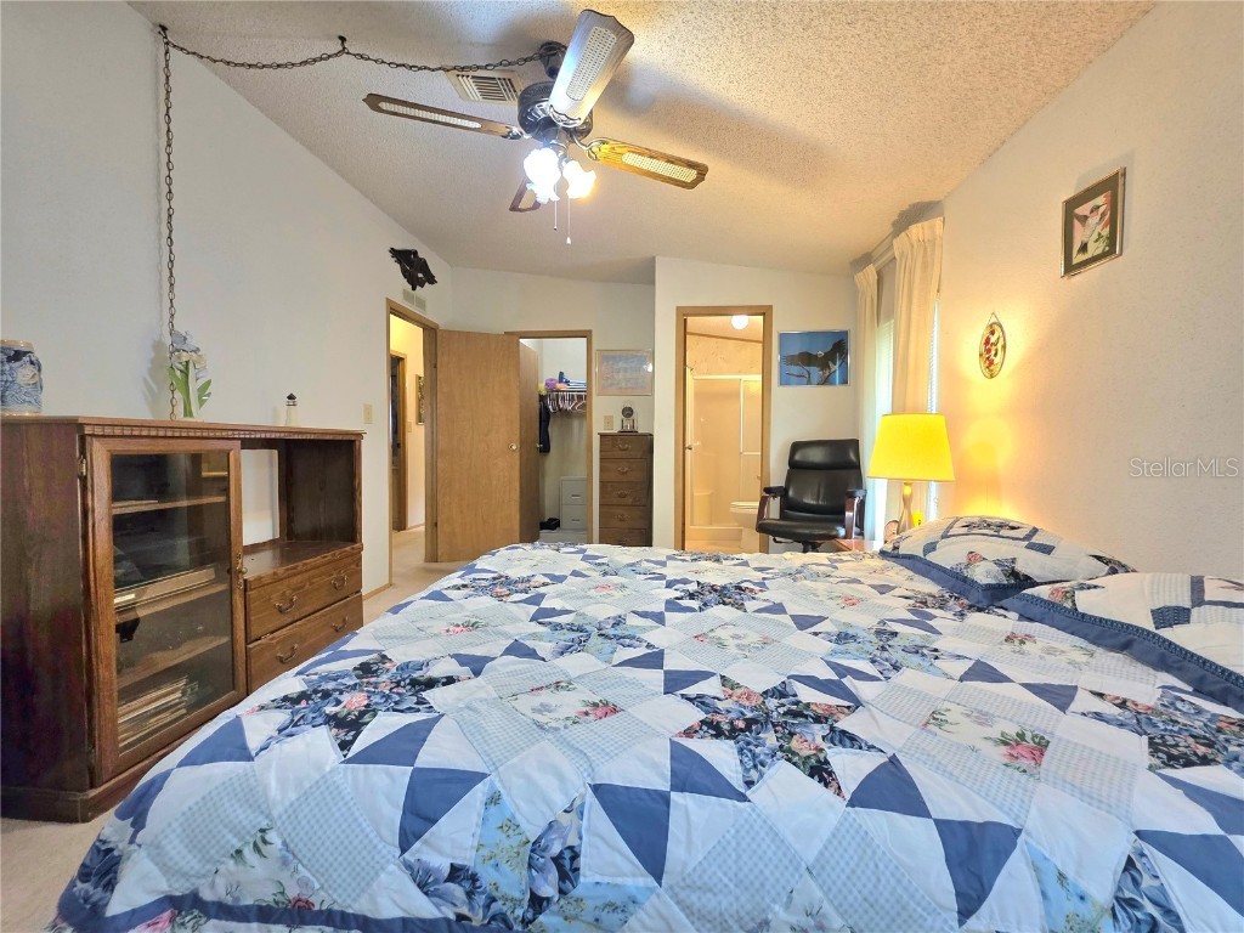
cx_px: 622
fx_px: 467
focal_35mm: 13
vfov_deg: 89.9
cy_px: 466
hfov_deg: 106.2
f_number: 1.9
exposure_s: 1/120
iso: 250
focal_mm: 2.2
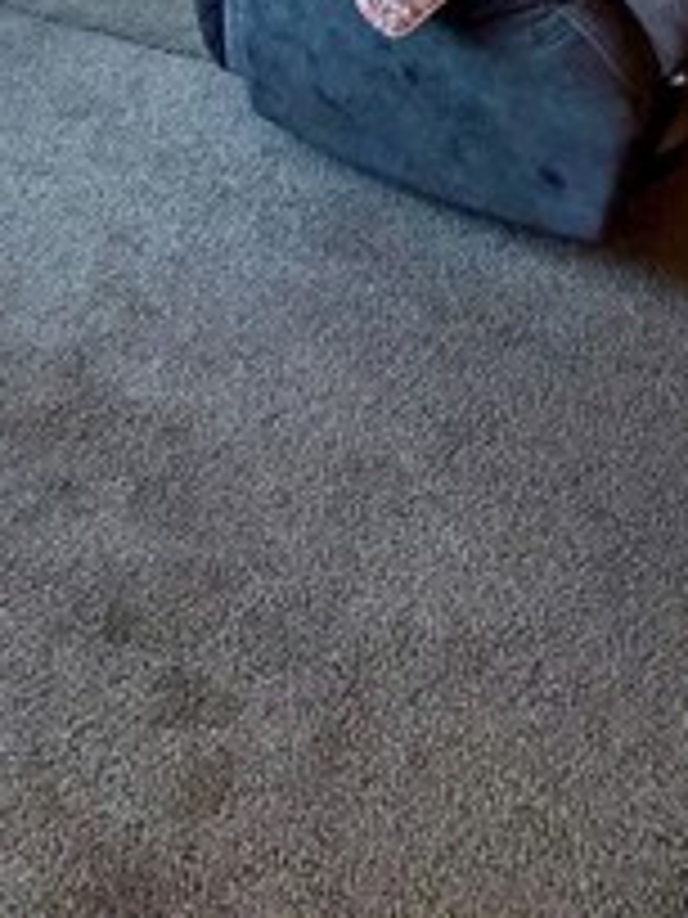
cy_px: -459
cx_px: 315
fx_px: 1166
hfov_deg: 32.9
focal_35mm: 44
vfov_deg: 28.2
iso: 320
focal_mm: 2.22
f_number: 2.2
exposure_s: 1/60
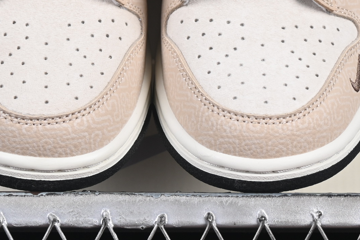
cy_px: -3
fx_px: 1960
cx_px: 160
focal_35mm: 196
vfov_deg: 7.0
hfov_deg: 10.5
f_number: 8
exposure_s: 1/80
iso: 160
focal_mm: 50
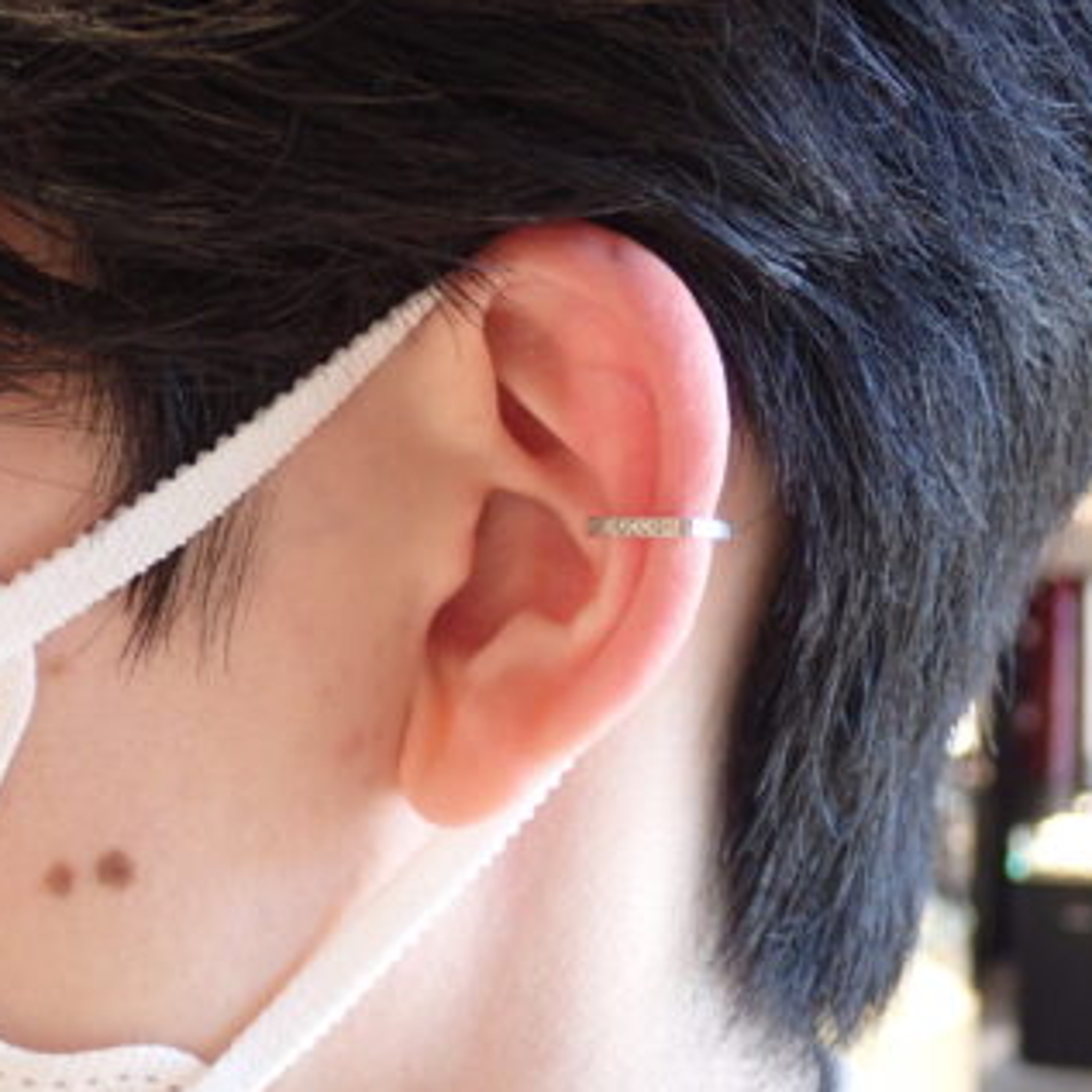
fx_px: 2463
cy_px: 548
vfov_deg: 25.0
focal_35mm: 69
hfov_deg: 25.0
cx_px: 553
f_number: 3.5
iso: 640
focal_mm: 10.35
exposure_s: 1/40
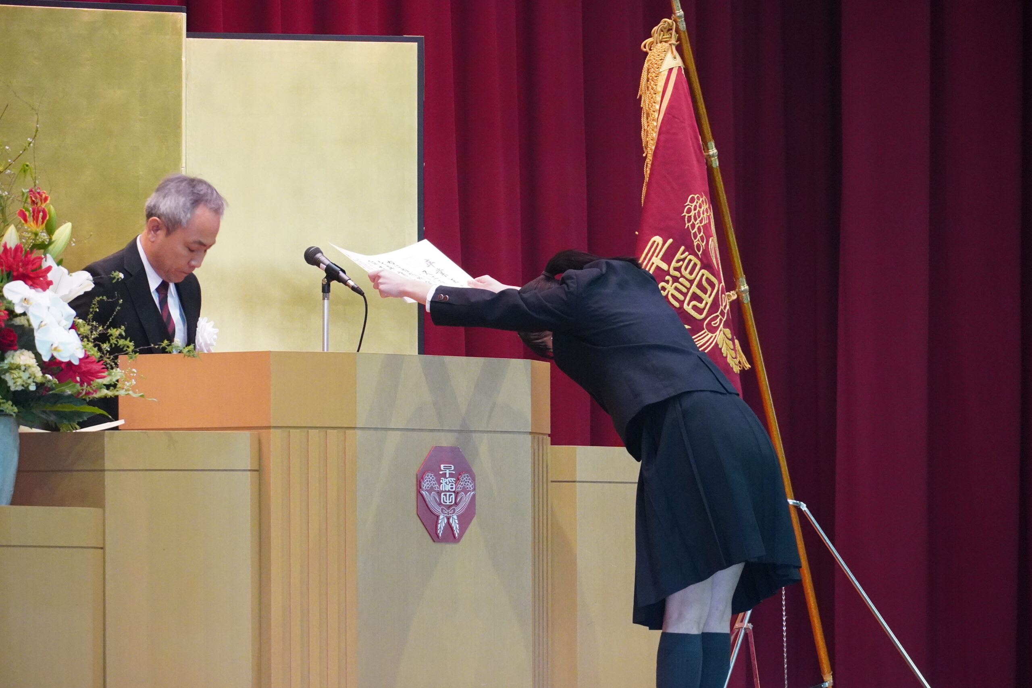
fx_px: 5805
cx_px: 516
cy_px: 344
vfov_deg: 6.8
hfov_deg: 10.2
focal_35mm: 202
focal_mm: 135
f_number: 6.3
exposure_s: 1/80
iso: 6400
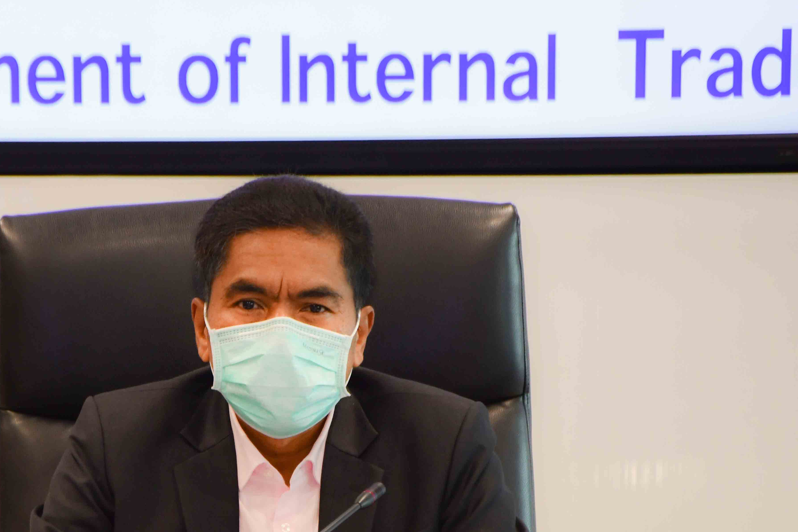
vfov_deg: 2.9
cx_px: 267
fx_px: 10551
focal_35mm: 476
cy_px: 390
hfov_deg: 4.3
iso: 1100
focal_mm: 210
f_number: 6.3
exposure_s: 1/60
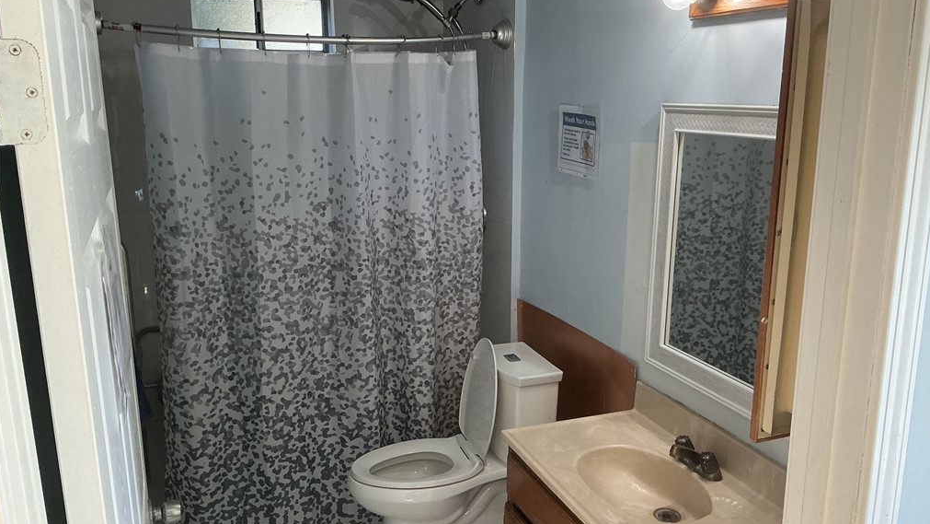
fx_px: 789
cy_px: 284
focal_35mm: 32
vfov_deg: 36.7
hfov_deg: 61.0
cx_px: 466
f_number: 1.8
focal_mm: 3
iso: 64
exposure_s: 1/60
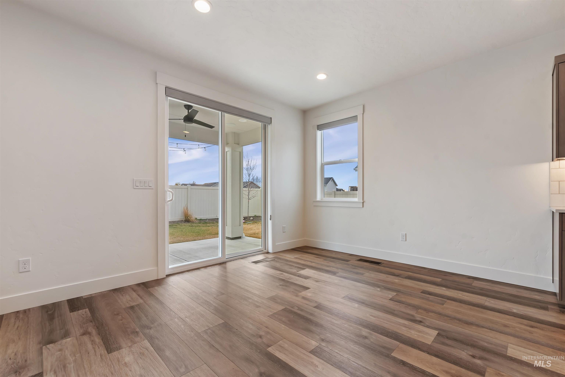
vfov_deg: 77.4
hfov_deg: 100.4
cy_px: 188
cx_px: 282
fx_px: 235
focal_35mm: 15
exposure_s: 1/20
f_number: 6.3
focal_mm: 15
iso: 320
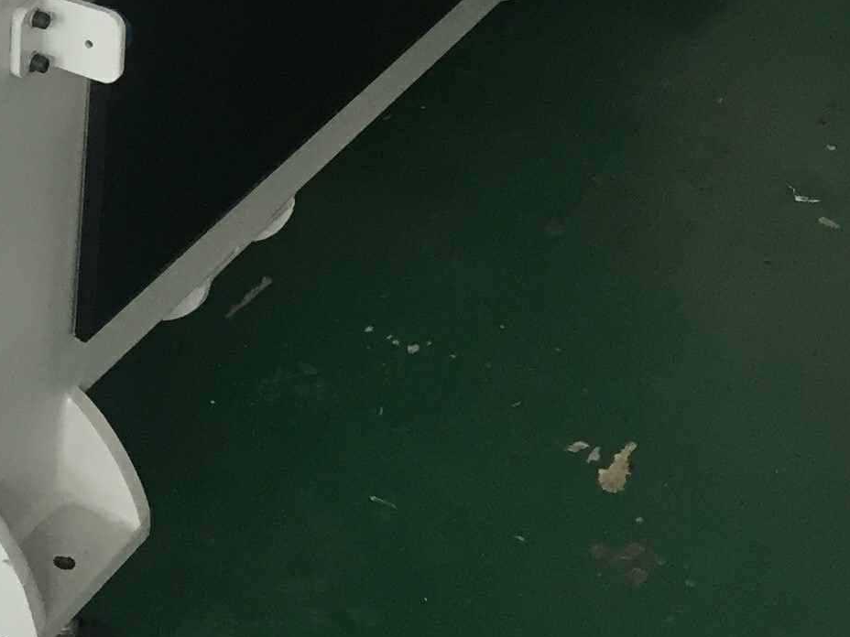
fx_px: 2505
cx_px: -328
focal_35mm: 102
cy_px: -391
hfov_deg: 17.7
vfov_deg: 13.5
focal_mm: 4.15
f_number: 2.2
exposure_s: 1/33
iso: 40
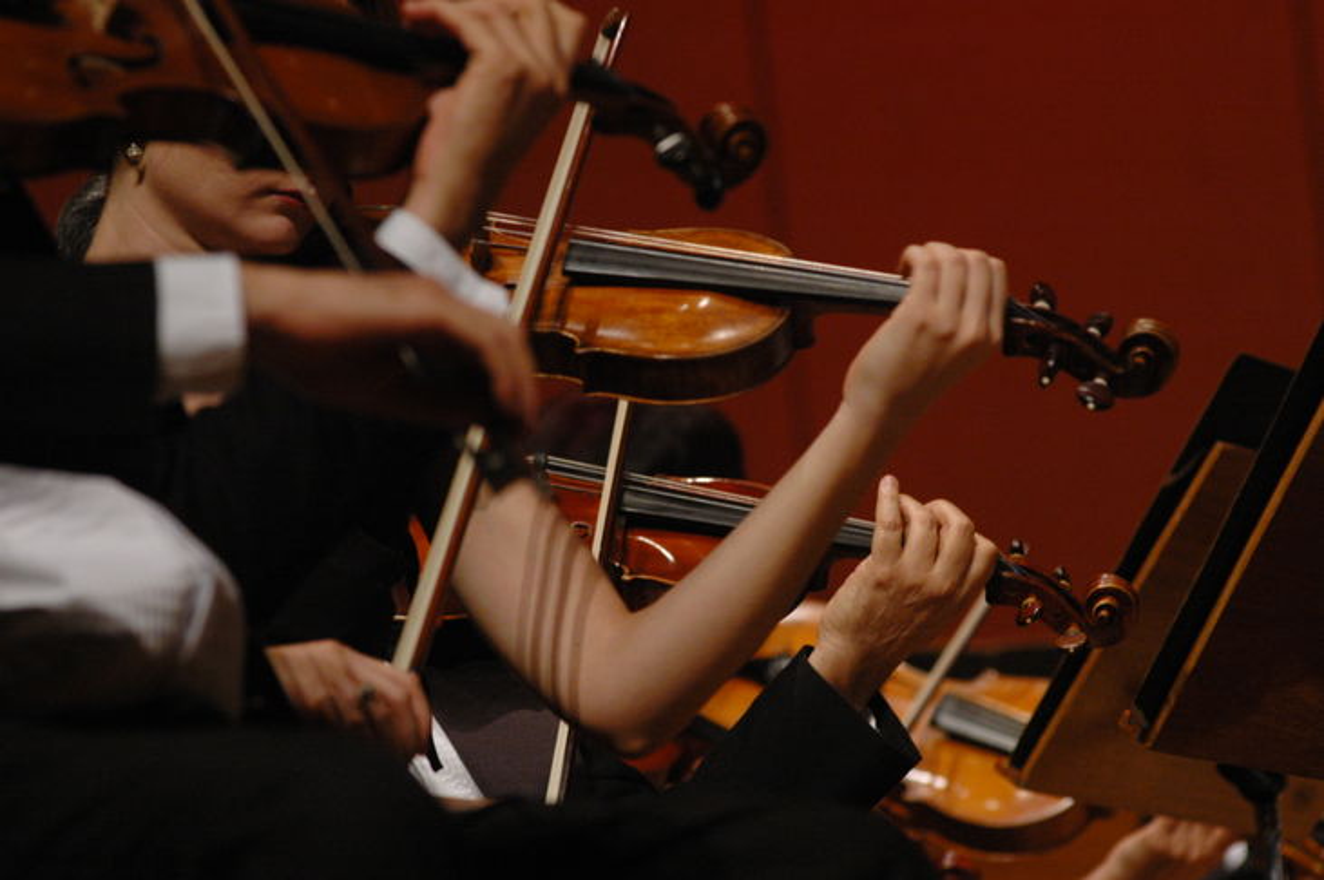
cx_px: 662
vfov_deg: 5.4
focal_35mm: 255
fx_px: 9370
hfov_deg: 8.1
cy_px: 440
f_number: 5
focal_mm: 170
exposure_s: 1/50
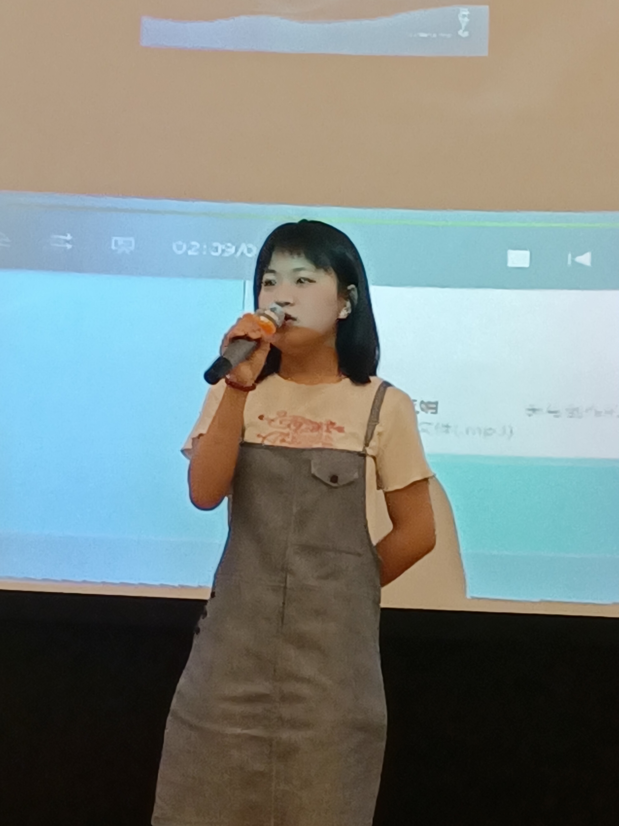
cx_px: 310
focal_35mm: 122
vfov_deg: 16.1
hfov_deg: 12.1
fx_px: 2909
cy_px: 413
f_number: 1.8
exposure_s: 1/50
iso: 612
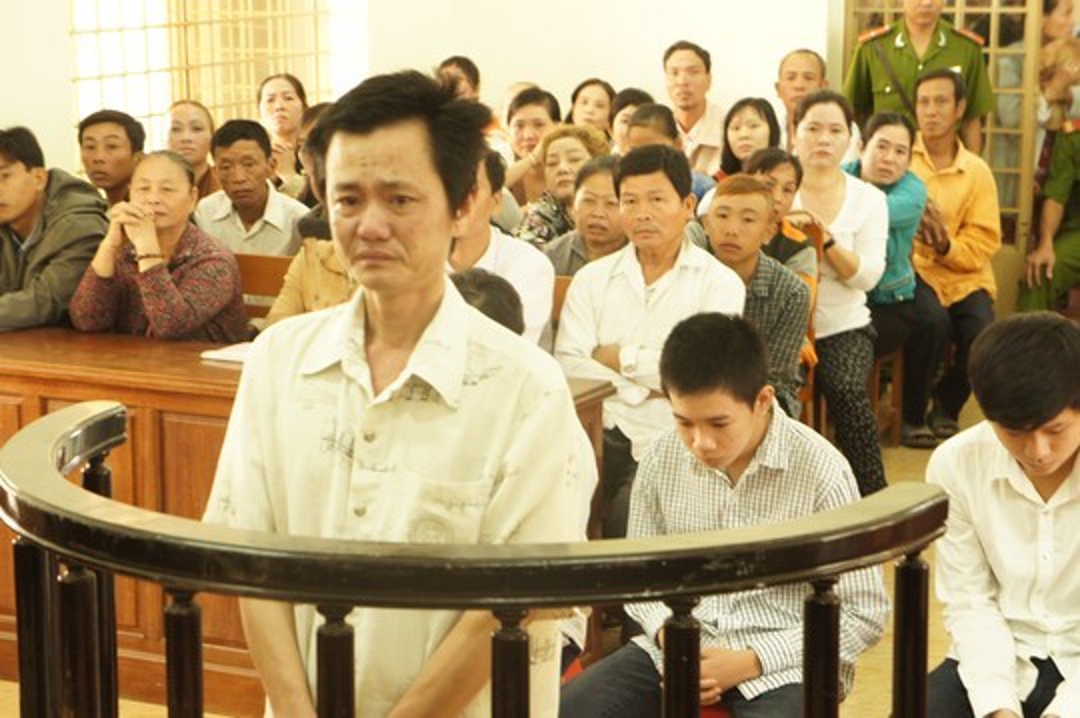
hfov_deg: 24.6
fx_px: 2473
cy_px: 359
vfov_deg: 16.5
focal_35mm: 82
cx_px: 540
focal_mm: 55
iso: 1600
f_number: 5.6
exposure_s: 1/13
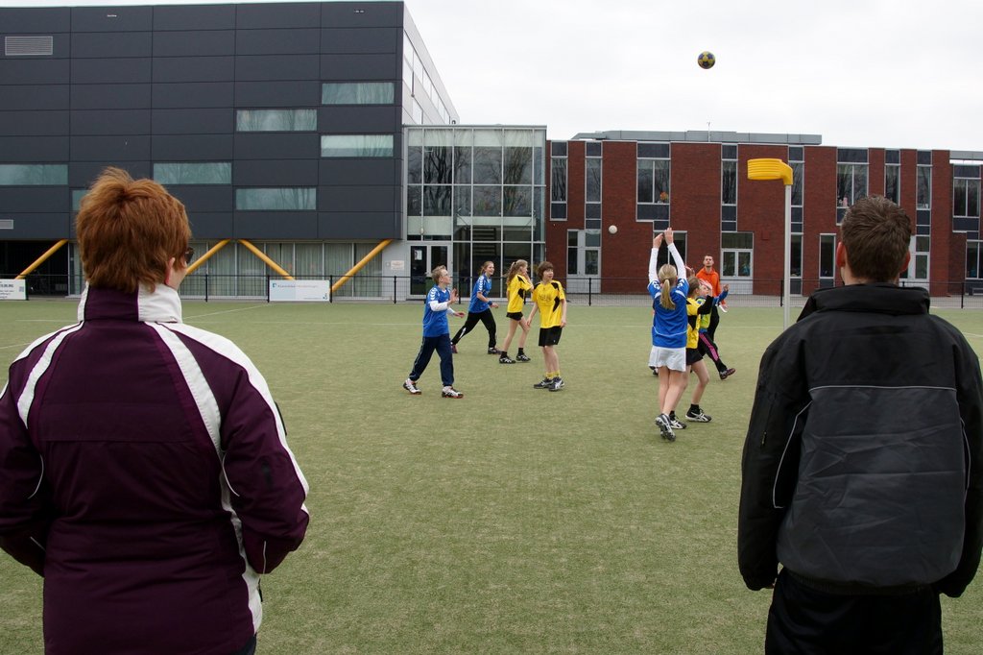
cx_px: 492
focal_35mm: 27
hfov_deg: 67.4
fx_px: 737
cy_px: 328
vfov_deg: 47.9
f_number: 6.3
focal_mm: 18
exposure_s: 1/500
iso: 400
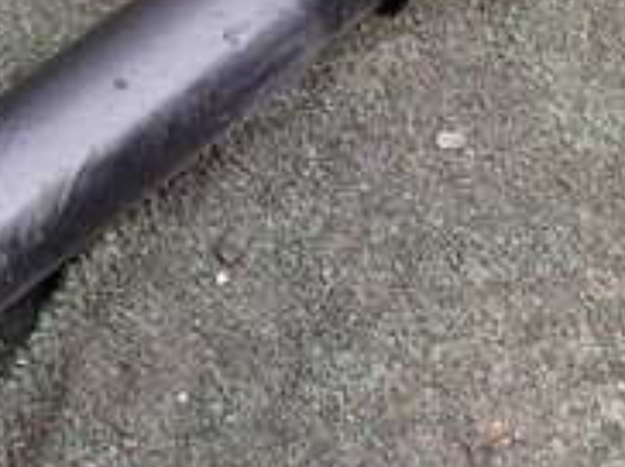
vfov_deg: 14.7
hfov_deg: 19.8
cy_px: 38
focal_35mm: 99
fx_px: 1785
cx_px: 182
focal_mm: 5.4
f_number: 3.2
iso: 100
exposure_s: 1/60
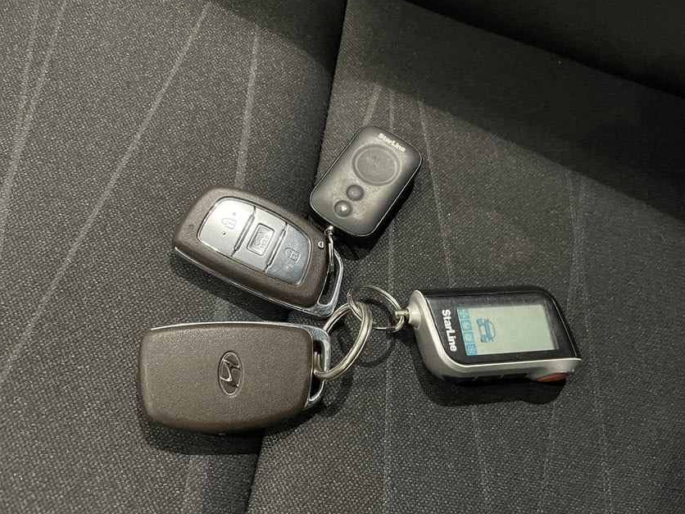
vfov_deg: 49.7
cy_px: 265
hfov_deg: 63.4
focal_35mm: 28
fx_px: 554
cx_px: 335
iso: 800
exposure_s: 1/25
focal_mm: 4.2
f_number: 1.6
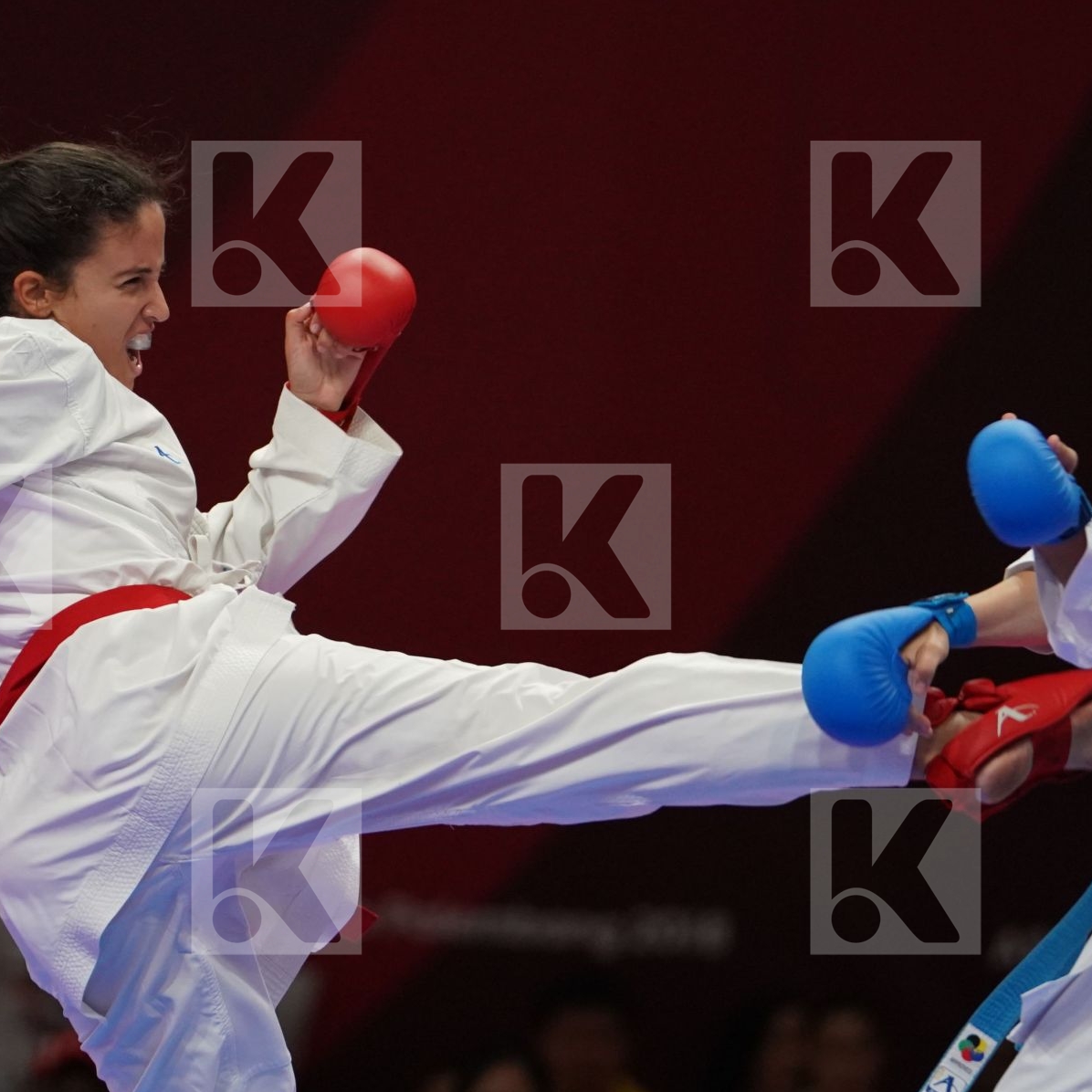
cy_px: 547
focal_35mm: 537
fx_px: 19166
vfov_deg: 3.3
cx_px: 277
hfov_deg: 3.3
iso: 3200
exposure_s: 1/1000
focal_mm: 280
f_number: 4
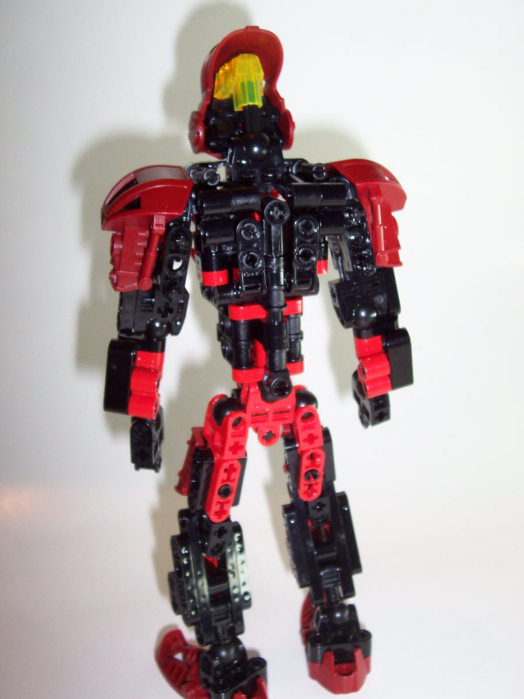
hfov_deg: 38.7
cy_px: 350
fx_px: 747
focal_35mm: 37
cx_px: 262
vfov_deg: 50.1
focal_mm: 5.6
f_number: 2.8
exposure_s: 1/60
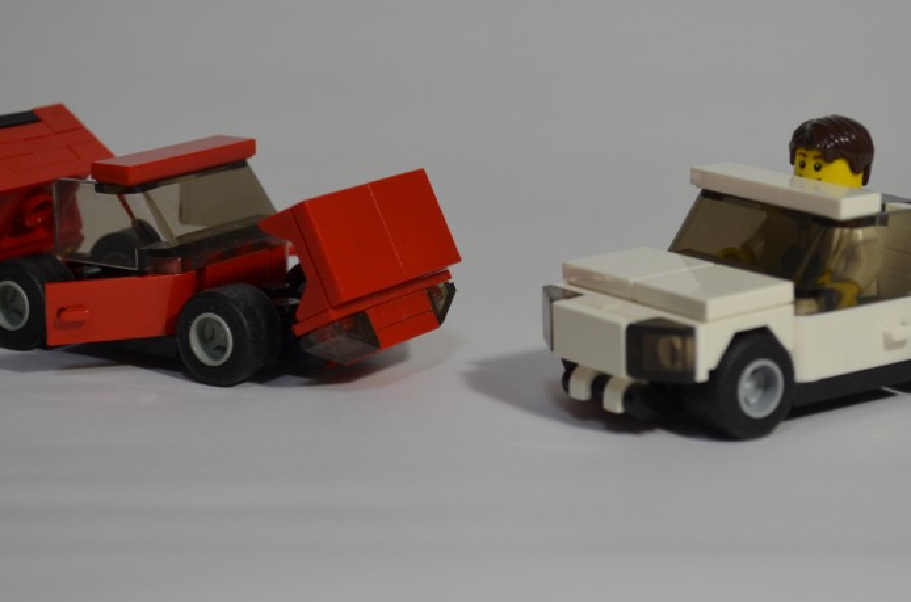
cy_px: 231
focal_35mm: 93
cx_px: 452
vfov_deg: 14.6
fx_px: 2348
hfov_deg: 22.0
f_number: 6.3
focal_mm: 42
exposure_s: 1/60
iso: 400
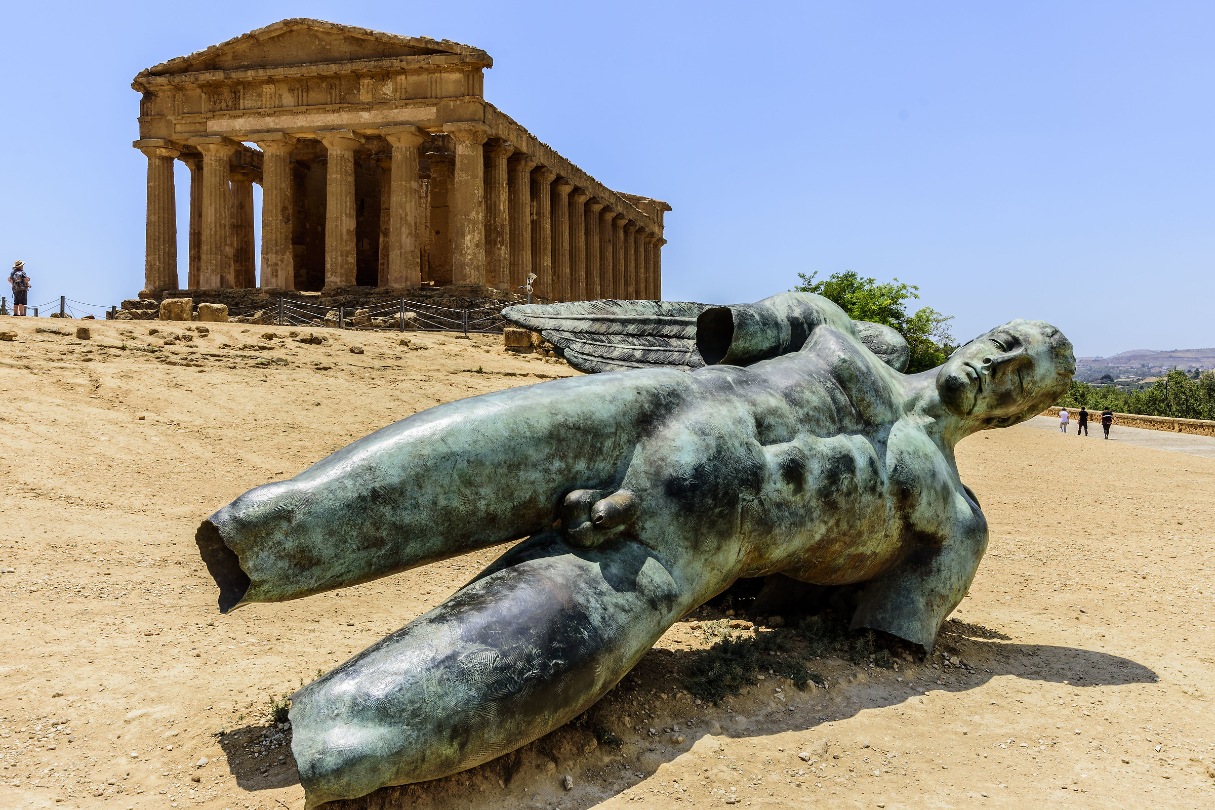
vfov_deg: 45.7
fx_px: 962
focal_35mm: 28
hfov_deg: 64.6
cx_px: 608
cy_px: 405
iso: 100
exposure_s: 1/160
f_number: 11
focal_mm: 19
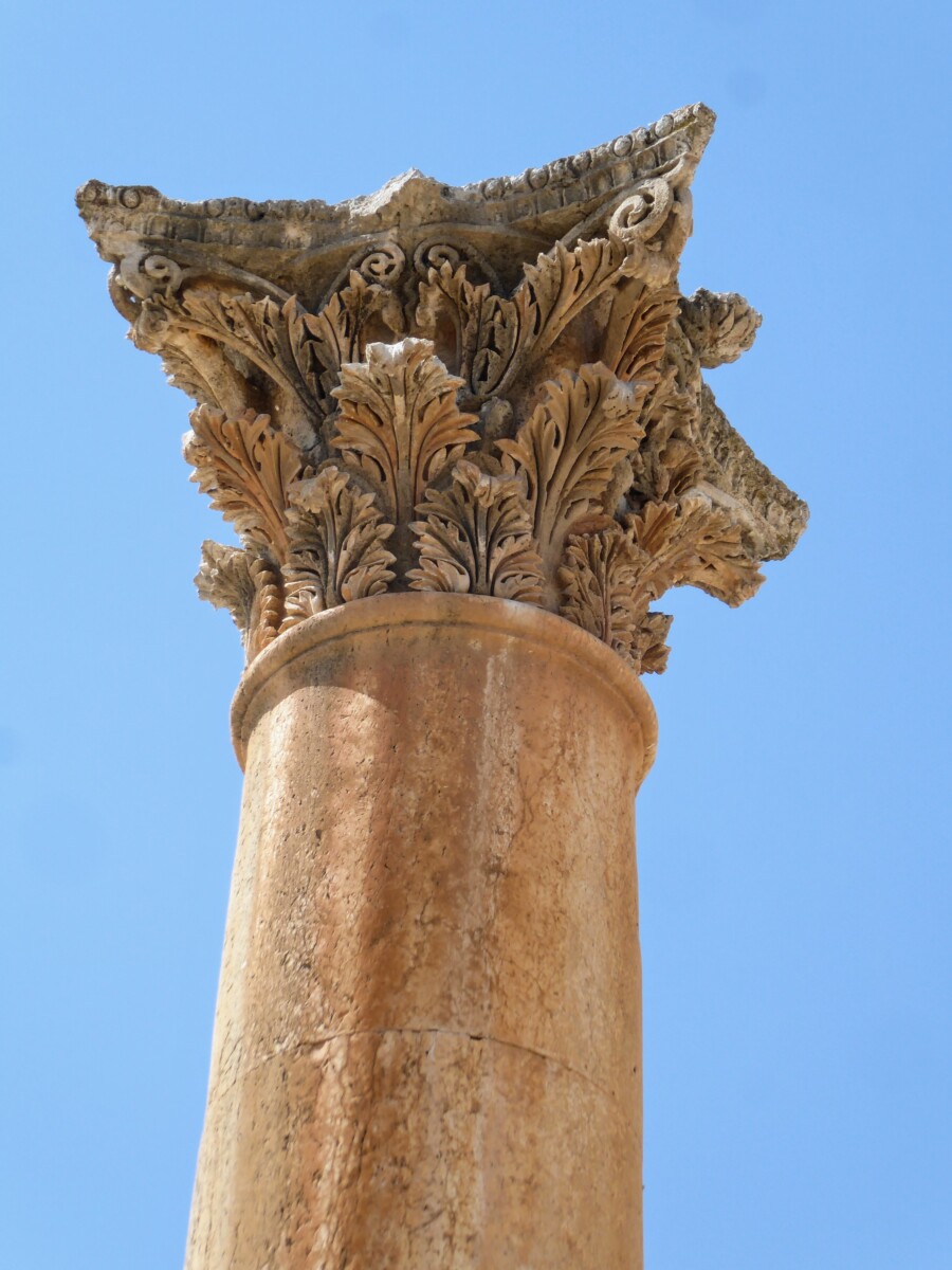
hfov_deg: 8.4
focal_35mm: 177
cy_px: 635
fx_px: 6490
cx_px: 476
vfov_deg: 11.2
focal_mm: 28.7
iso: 80
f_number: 5.5
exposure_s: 1/250
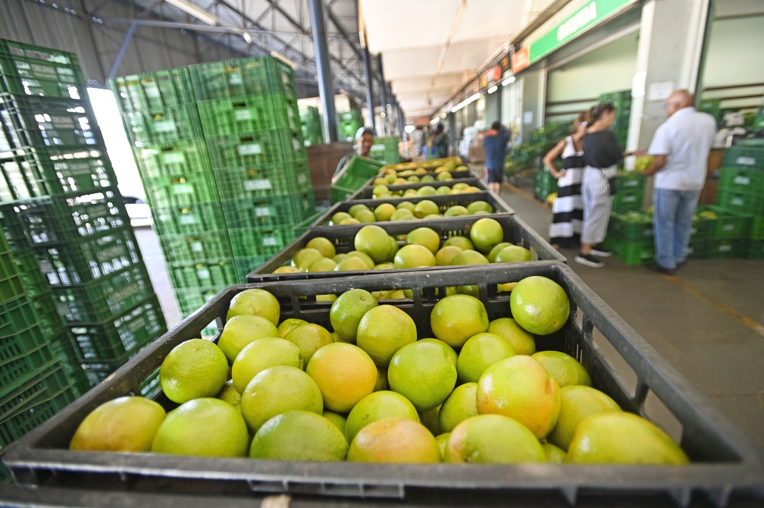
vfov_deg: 70.3
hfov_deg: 93.3
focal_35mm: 17
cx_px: 382
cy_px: 254
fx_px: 360
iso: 640
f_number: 2.8
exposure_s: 1/125
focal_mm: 17
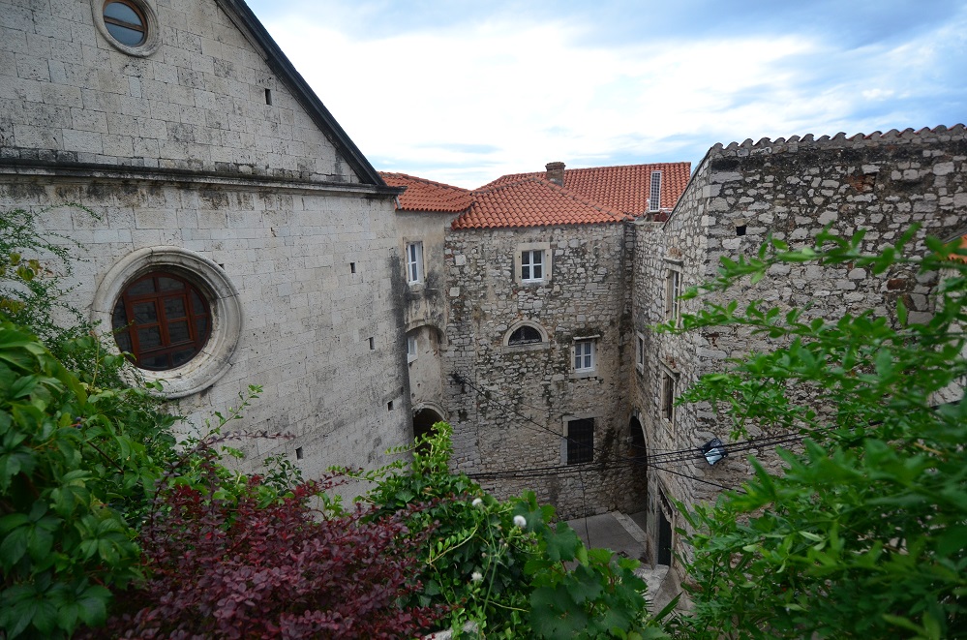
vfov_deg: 67.1
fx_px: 482
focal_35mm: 18
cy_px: 320
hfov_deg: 90.1
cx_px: 484
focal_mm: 12
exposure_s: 1/5000
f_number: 4.5
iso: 640
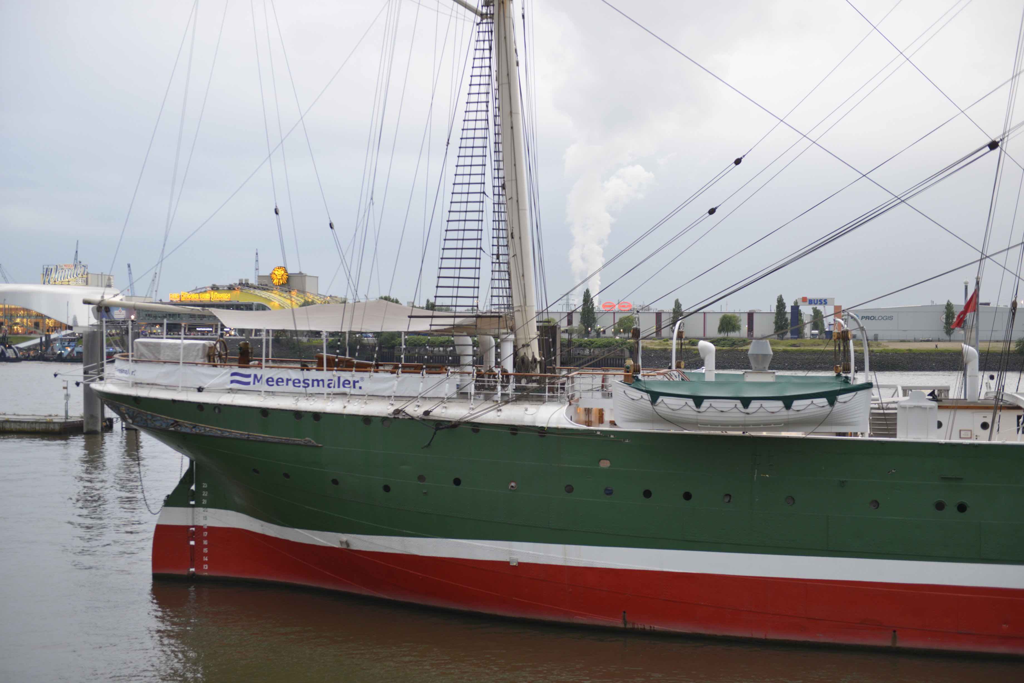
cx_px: 512
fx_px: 1366
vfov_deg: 28.1
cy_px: 342
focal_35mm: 48
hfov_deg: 41.1
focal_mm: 48
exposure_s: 1/50
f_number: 2.8
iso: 500
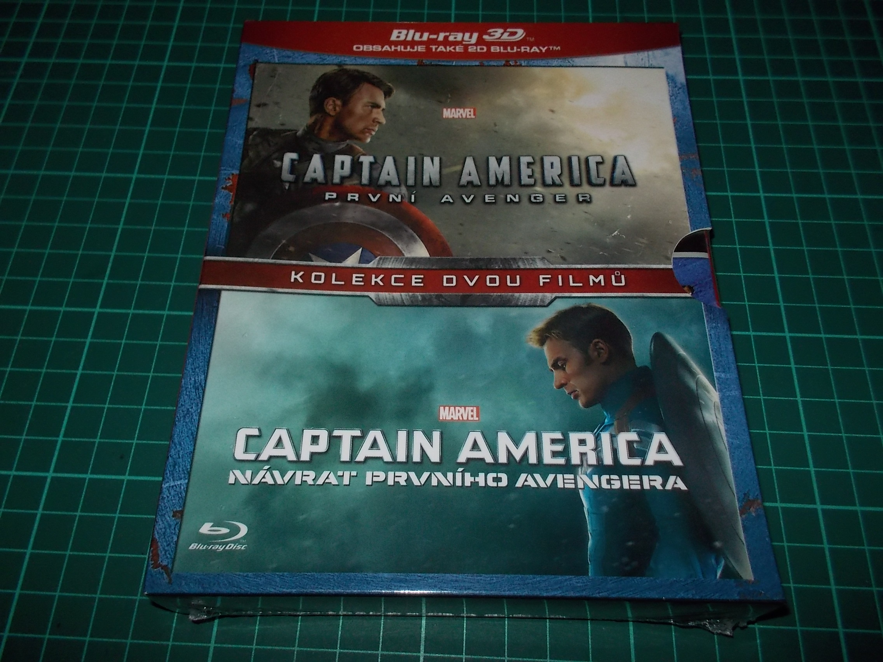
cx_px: 442
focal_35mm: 29
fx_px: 740
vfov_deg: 48.2
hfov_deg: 61.7
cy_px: 331
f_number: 3.3
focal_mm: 4.1
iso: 200
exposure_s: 1/30
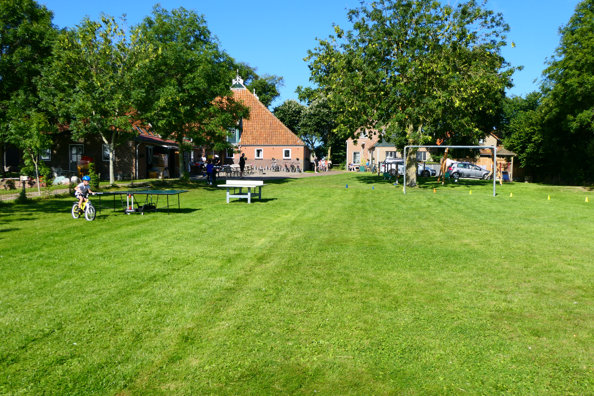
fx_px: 544
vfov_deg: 40.0
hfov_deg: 57.2
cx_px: 297
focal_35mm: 33
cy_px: 198
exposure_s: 1/800
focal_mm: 12.2
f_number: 4.5
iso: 125
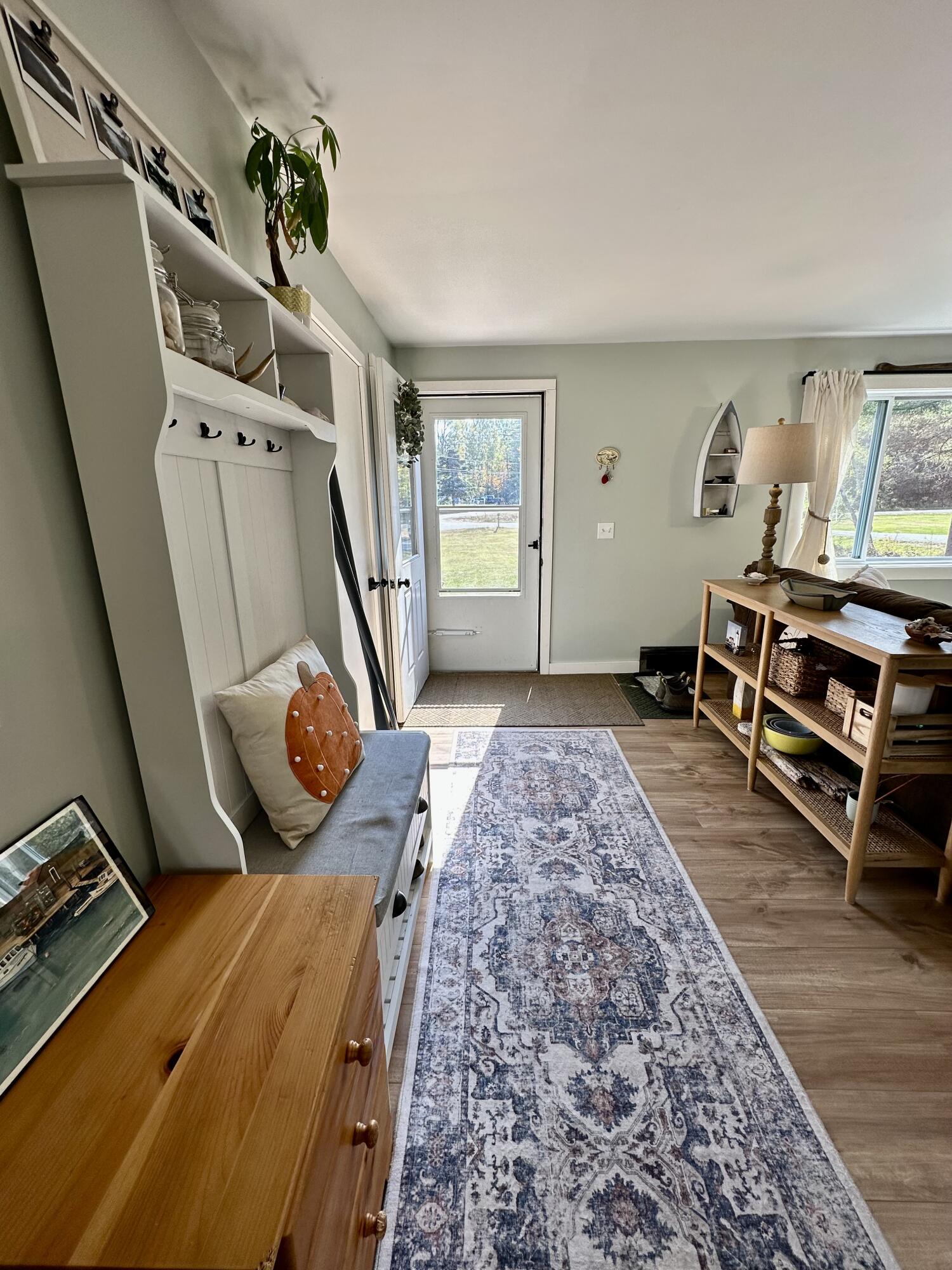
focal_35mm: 14
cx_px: 476
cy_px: 635
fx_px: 513
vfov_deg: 102.1
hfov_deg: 85.7
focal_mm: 2.22
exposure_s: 1/164
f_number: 2.2
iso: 40
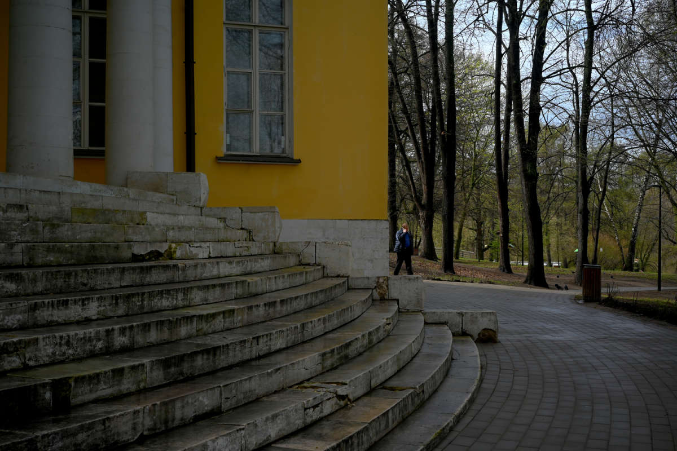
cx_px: 338
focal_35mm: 50
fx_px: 940
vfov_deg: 27.0
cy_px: 226
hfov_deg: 39.6
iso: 100
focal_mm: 50
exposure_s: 1/80
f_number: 11
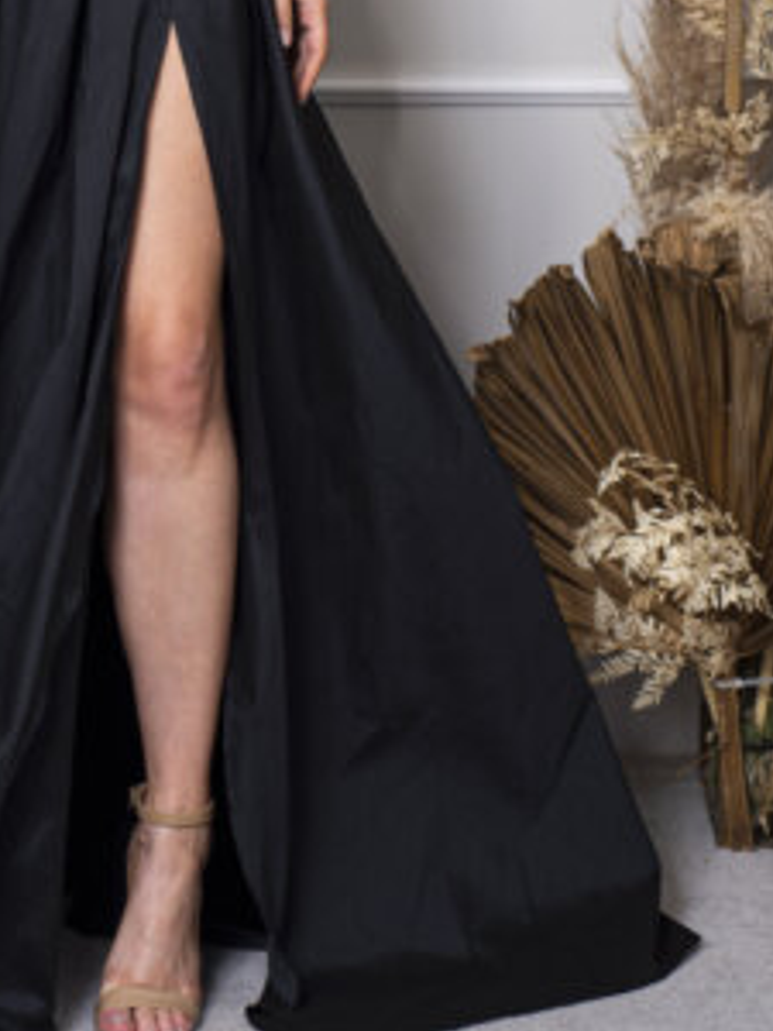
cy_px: -124
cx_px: -3
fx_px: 3573
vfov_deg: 15.9
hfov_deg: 12.2
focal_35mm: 120
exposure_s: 1/80
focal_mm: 50
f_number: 5
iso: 100
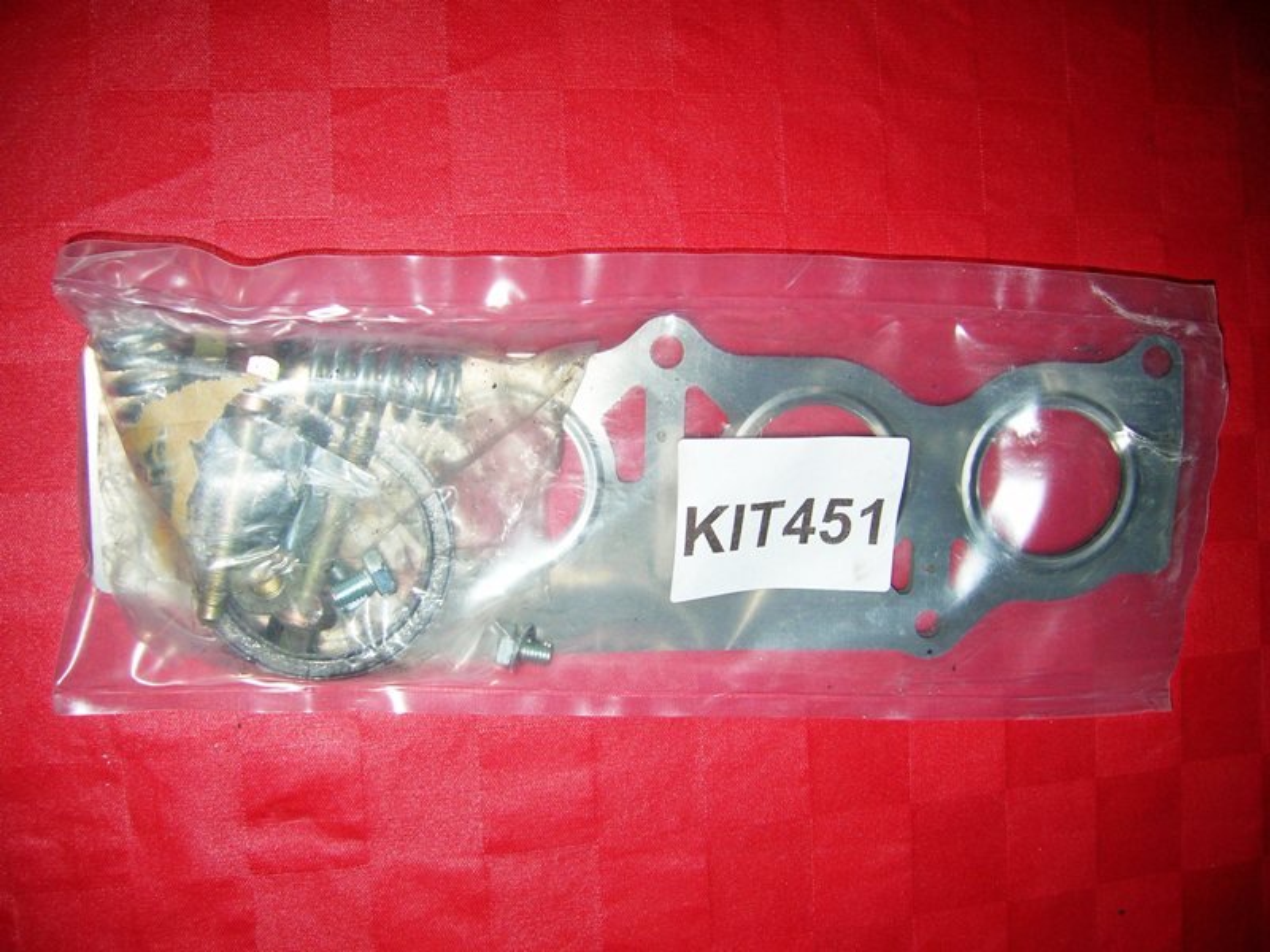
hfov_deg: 54.0
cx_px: 635
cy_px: 476
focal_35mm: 34
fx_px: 1247
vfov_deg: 41.8
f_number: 2.9
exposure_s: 1/60.1
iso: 50
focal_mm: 5.7
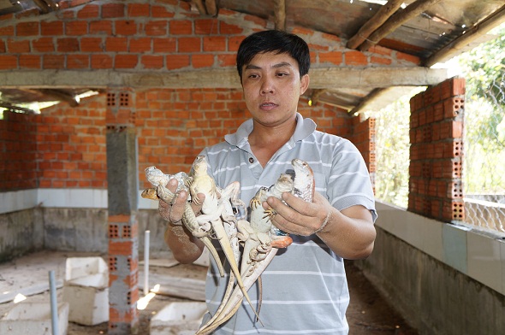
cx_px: 252
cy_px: 168
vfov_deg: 38.3
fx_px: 483
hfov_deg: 55.2
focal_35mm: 34
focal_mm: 23
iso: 200
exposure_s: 1/60
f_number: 4
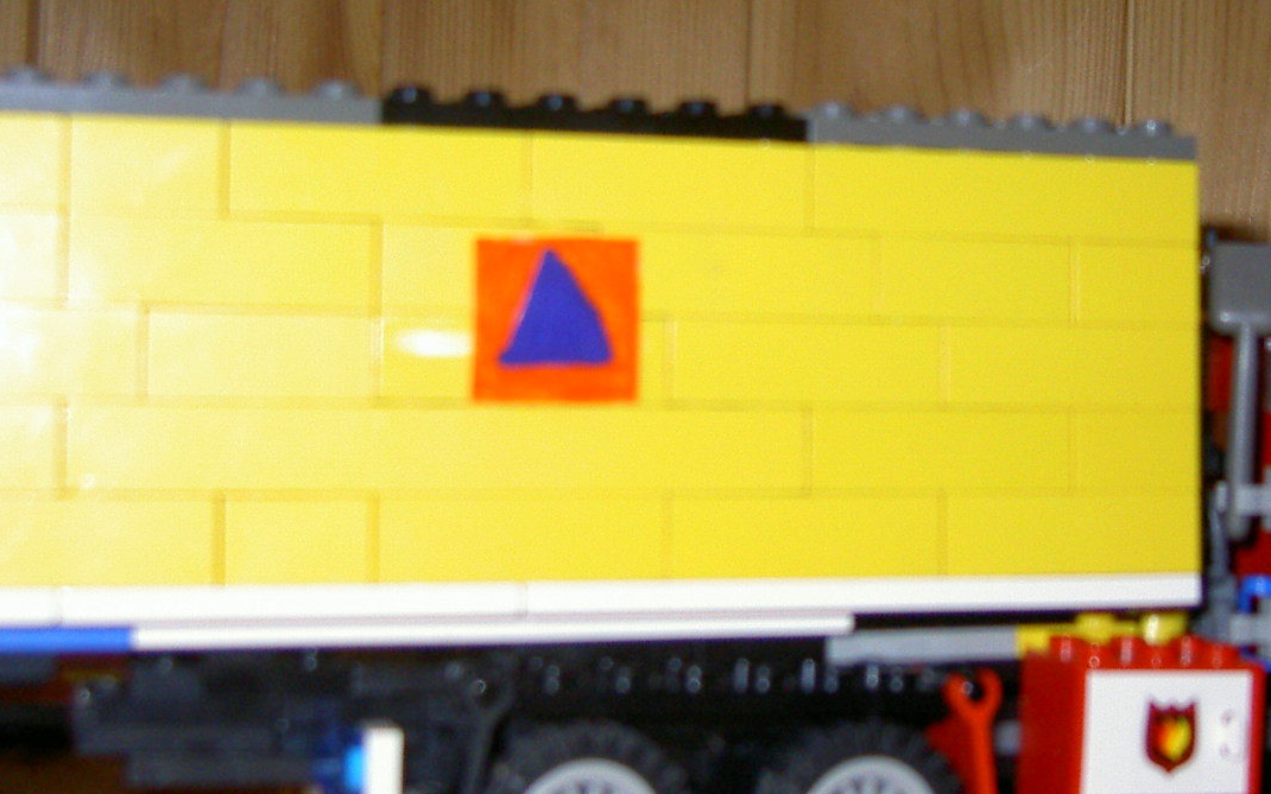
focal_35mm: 69
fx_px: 2390
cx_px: 818
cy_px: 309
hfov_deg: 29.6
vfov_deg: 18.9
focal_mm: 5.6
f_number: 2.8
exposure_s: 1/60
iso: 100
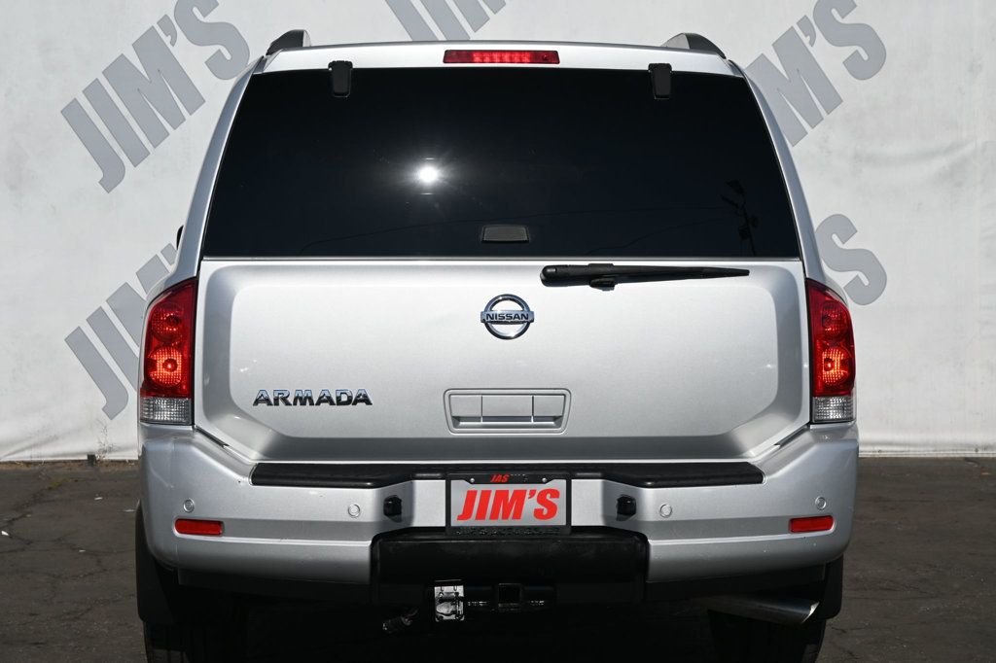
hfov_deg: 31.2
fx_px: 1784
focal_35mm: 64
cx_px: 498
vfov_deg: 21.1
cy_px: 332
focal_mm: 43
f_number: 7.1
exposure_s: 1/400
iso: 100
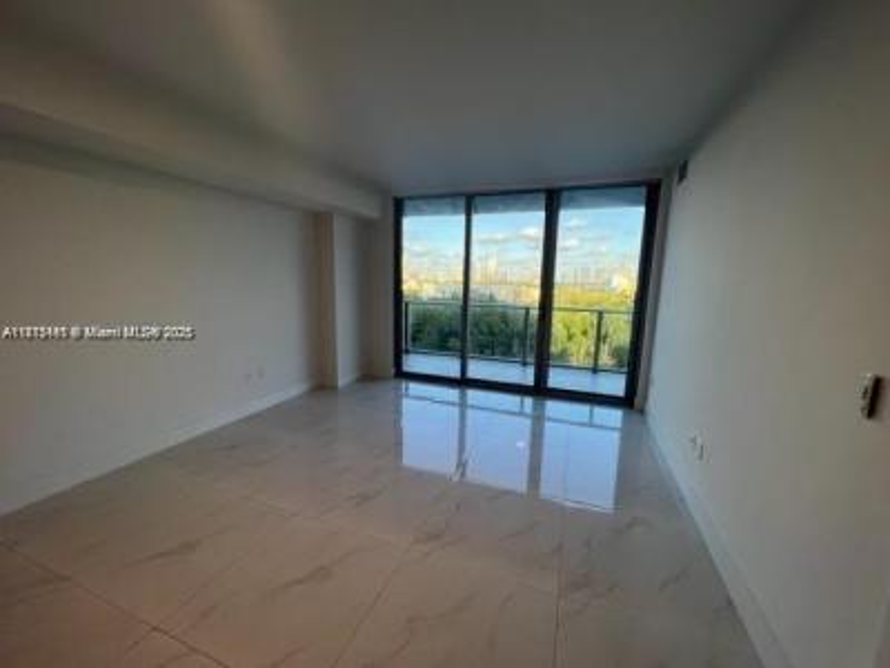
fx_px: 334
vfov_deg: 89.9
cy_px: 334
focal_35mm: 13
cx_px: 445
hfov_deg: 106.2
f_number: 1.8
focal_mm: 1.57
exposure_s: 1/120
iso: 64
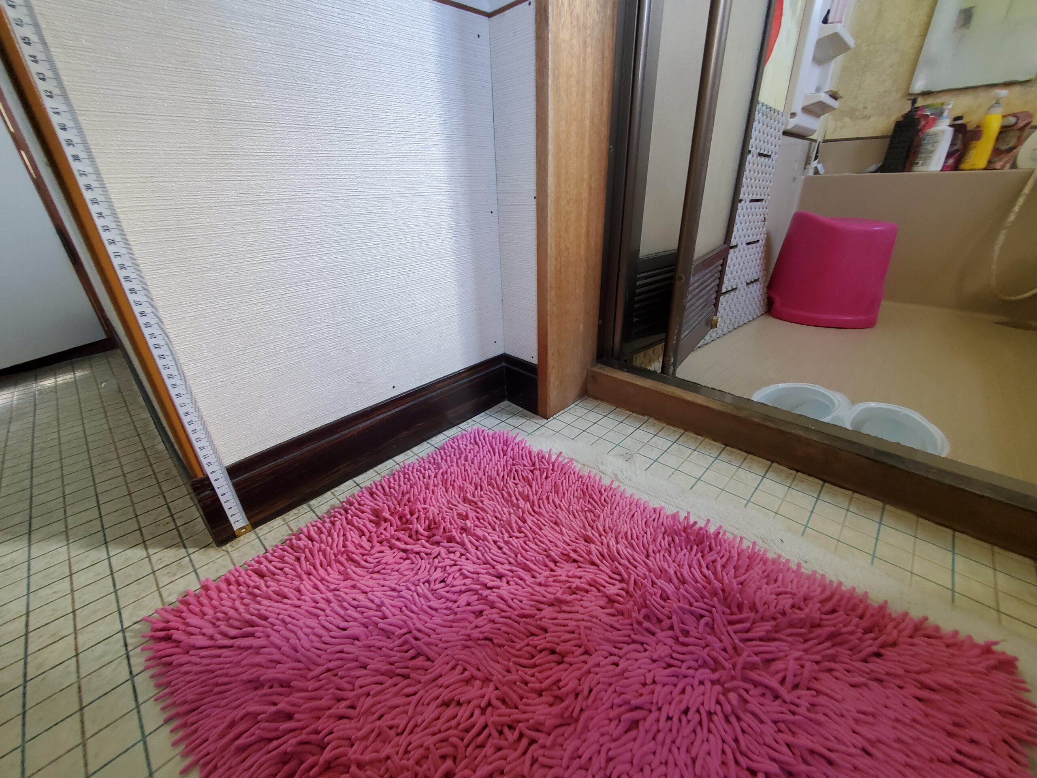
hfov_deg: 106.2
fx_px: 389
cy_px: 389
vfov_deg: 89.9
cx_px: 518
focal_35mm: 13
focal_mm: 1.8
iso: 320
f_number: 2.2
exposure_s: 1/50
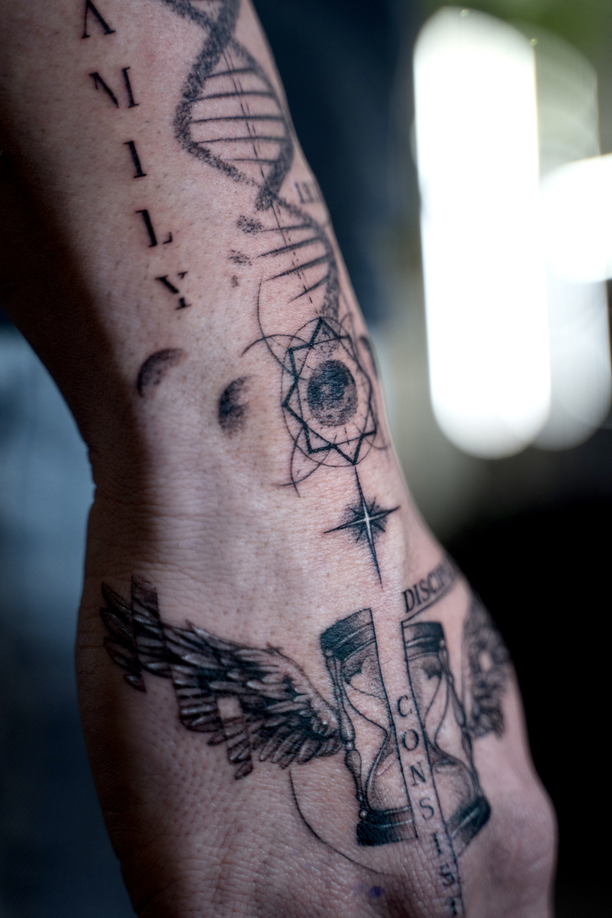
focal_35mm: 66
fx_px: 1683
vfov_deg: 30.5
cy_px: 459
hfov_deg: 20.6
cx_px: 306
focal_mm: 66
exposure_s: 1/60
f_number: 2.8
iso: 1000
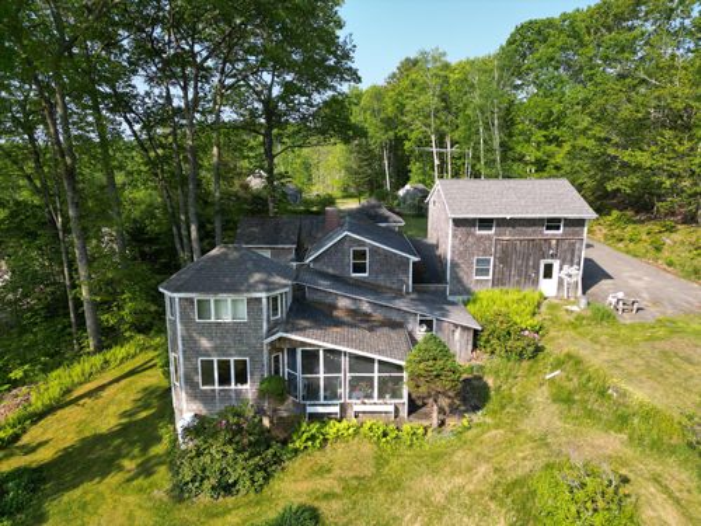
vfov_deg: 56.8
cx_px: 350
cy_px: 263
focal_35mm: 24
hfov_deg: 71.6
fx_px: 486
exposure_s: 1/1500
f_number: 1.7
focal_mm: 6.72
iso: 110
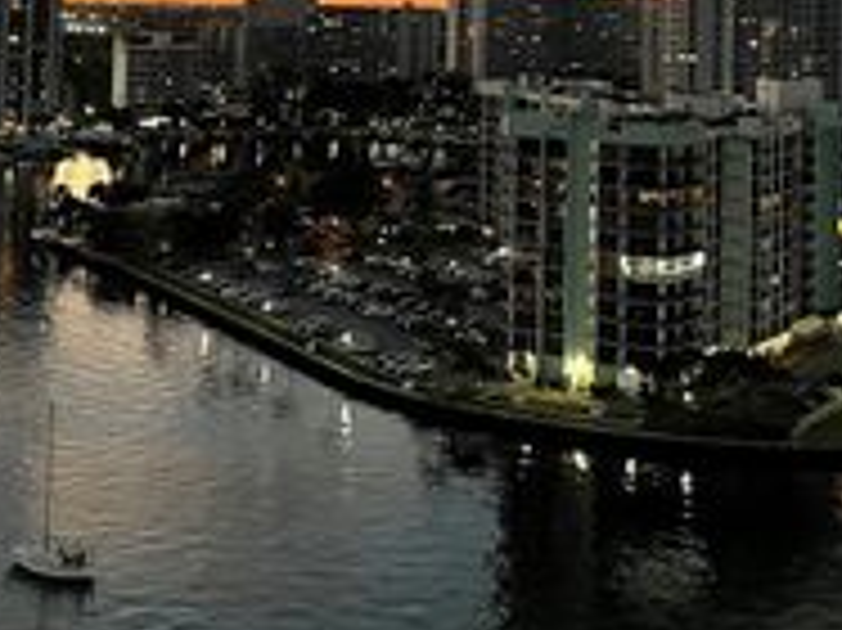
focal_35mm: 67
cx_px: 405
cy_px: -65
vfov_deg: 20.8
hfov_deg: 29.0
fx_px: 1629
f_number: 1.6
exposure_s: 1/60
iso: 320
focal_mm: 5.1
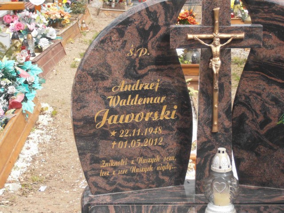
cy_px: 106
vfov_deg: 16.8
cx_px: 142
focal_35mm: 88
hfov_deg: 22.3
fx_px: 722
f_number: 5.1
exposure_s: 1/320
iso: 80
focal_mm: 15.51
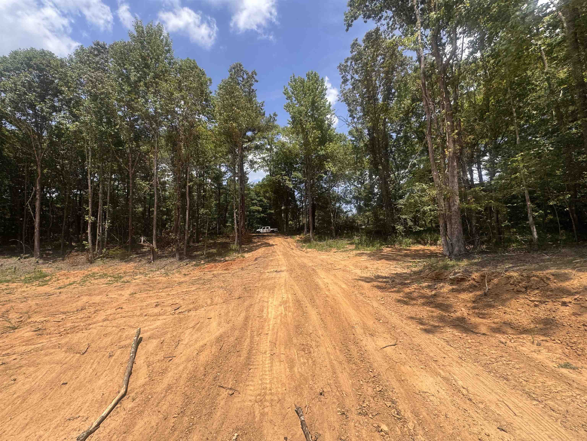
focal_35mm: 14
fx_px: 237
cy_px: 220
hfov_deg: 102.1
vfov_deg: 85.7
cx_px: 294
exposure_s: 1/1299
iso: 40
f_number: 2.2
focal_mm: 2.22
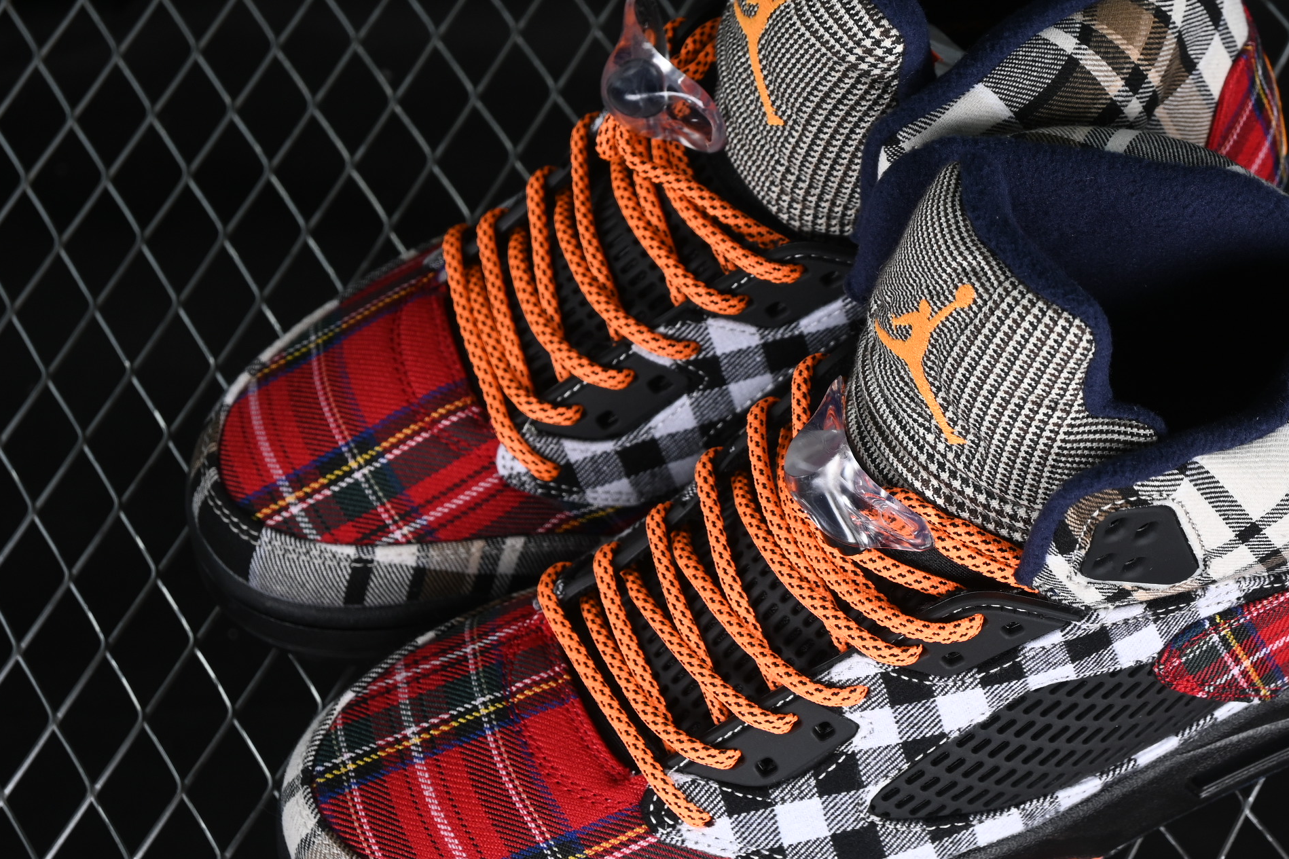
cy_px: 424
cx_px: 816
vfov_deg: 12.5
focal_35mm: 110
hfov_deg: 18.6
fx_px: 3938
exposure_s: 1/60
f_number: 6.3
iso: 160
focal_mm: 50
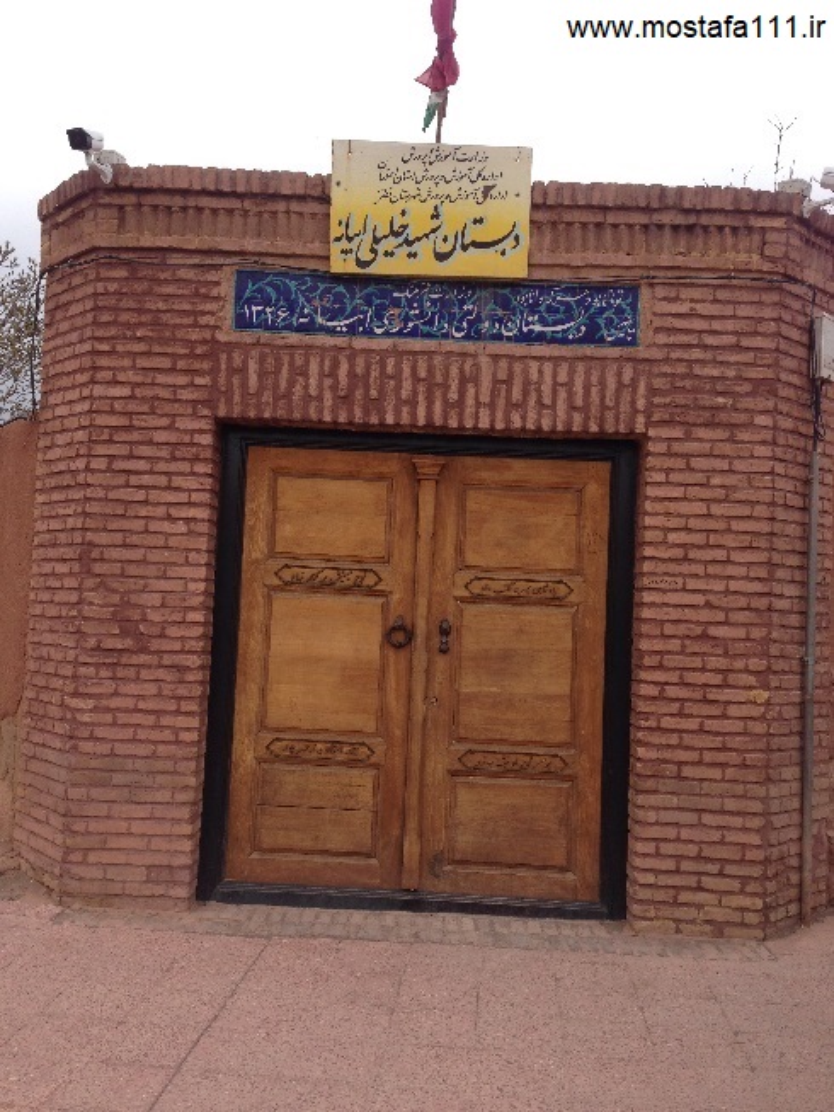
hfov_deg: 43.0
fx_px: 1060
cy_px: 556
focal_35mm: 33
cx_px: 417
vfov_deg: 55.3
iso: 50
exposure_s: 1/951
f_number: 2.4
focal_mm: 4.12
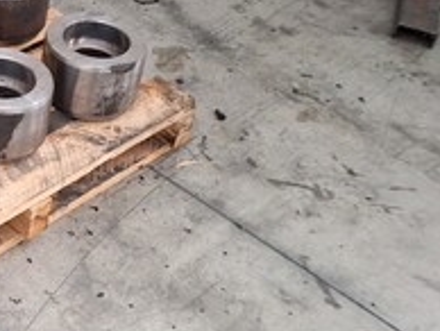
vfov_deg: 20.3
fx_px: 904
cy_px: 27
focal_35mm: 71
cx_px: -181
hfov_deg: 23.2
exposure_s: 1/24
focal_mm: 5.54
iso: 320
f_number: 1.8
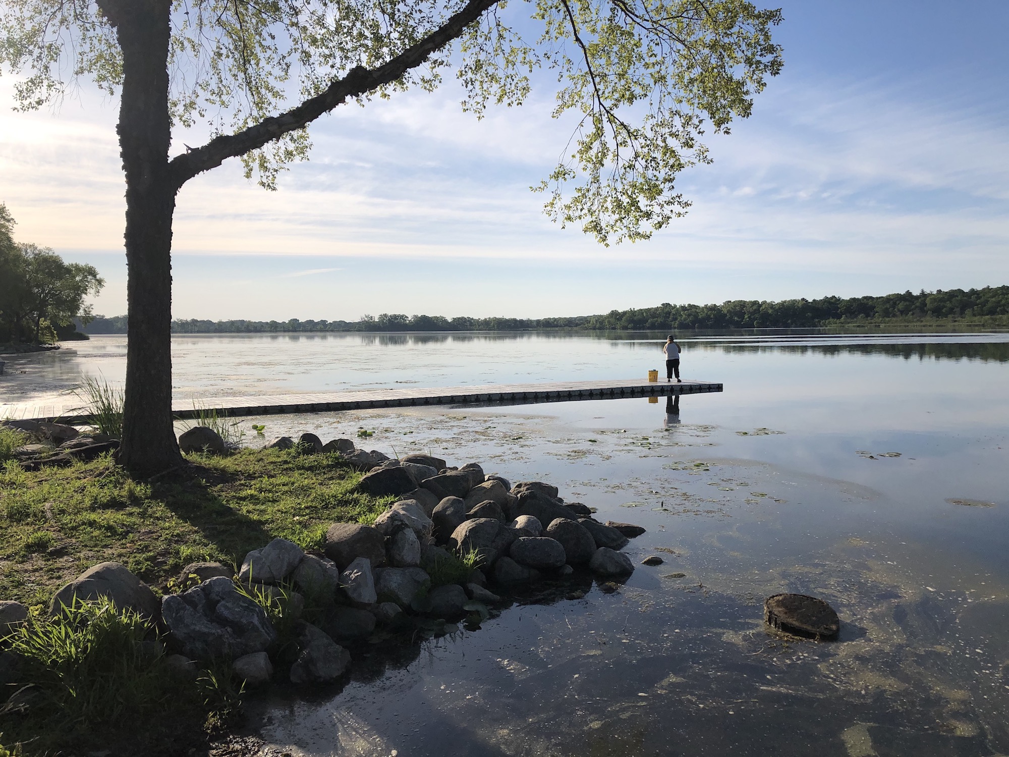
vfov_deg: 49.7
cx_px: 504
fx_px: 816
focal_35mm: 28
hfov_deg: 63.4
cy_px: 378
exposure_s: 1/4367
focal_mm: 3.99
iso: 25
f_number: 1.8
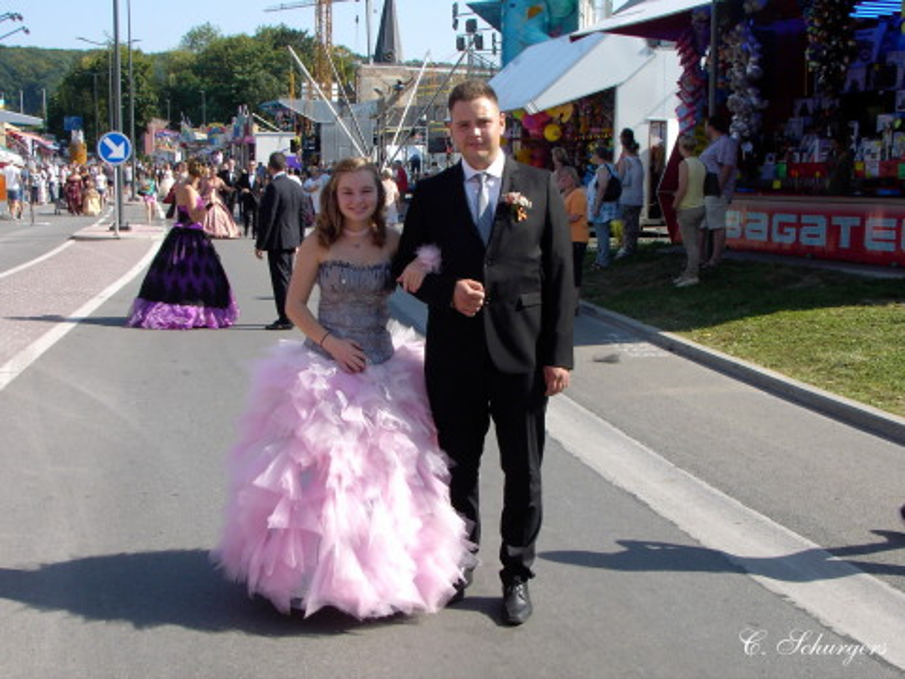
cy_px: 340
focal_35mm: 49
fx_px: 1281
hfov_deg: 38.9
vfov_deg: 29.7
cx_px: 452
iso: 70
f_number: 5
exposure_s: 1/210
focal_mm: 7.5
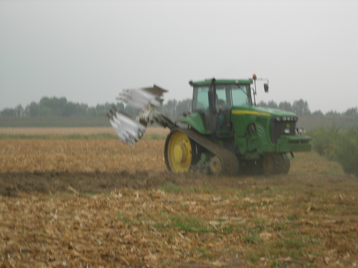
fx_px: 1169
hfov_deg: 17.4
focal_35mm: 113
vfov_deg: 13.1
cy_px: 134
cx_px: 179
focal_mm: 23.4
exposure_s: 1/57
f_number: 4.9
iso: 64
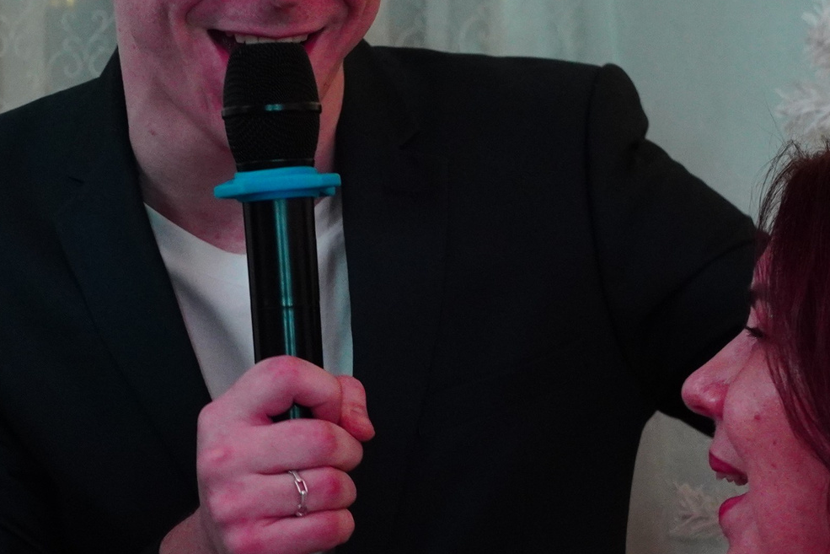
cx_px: 533
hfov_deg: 10.5
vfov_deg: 7.0
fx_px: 4496
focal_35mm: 195
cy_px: 290
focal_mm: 50
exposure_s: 1/90
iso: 1600
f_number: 5.6
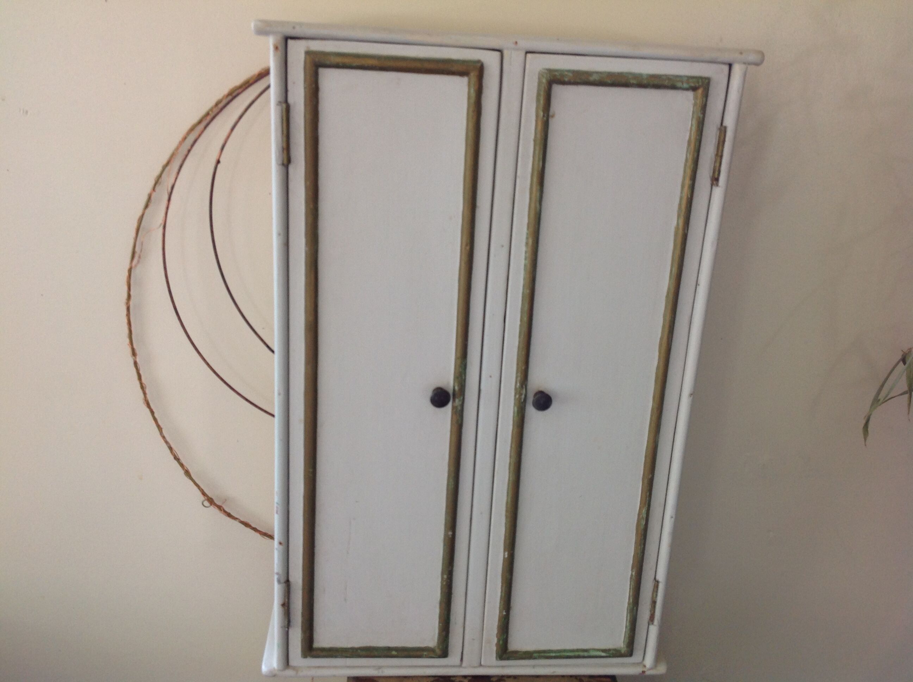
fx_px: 922
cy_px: 341
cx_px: 456
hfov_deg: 52.7
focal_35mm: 35
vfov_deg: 40.6
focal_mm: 4.28
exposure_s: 1/15
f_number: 2.4
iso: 64
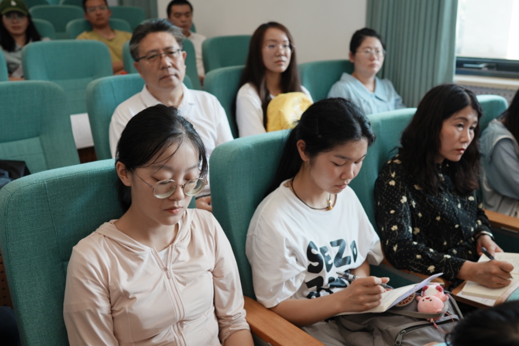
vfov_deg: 36.9
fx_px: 519
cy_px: 173
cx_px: 260
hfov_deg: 53.1
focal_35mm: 36
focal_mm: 24
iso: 160
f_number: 2.8
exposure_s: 1/160
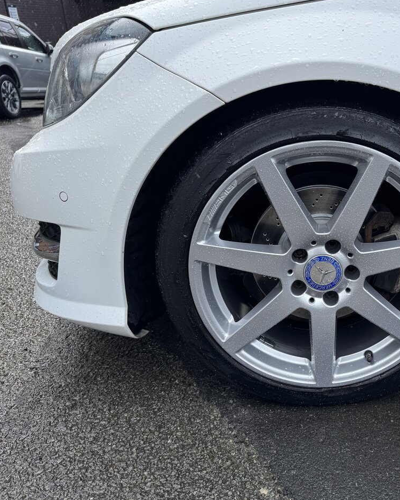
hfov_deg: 43.6
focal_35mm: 32
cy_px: 251
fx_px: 473
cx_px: 322
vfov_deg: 55.7
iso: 80
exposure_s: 1/2710
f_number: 1.78
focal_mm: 6.76
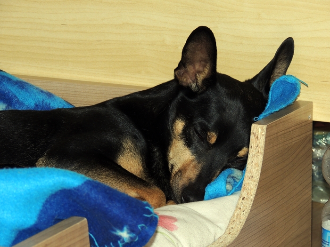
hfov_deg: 7.9
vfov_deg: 5.9
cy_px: 124
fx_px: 2383
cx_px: 165
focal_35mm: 250
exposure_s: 1/60
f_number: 4.7
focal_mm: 44.5
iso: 200
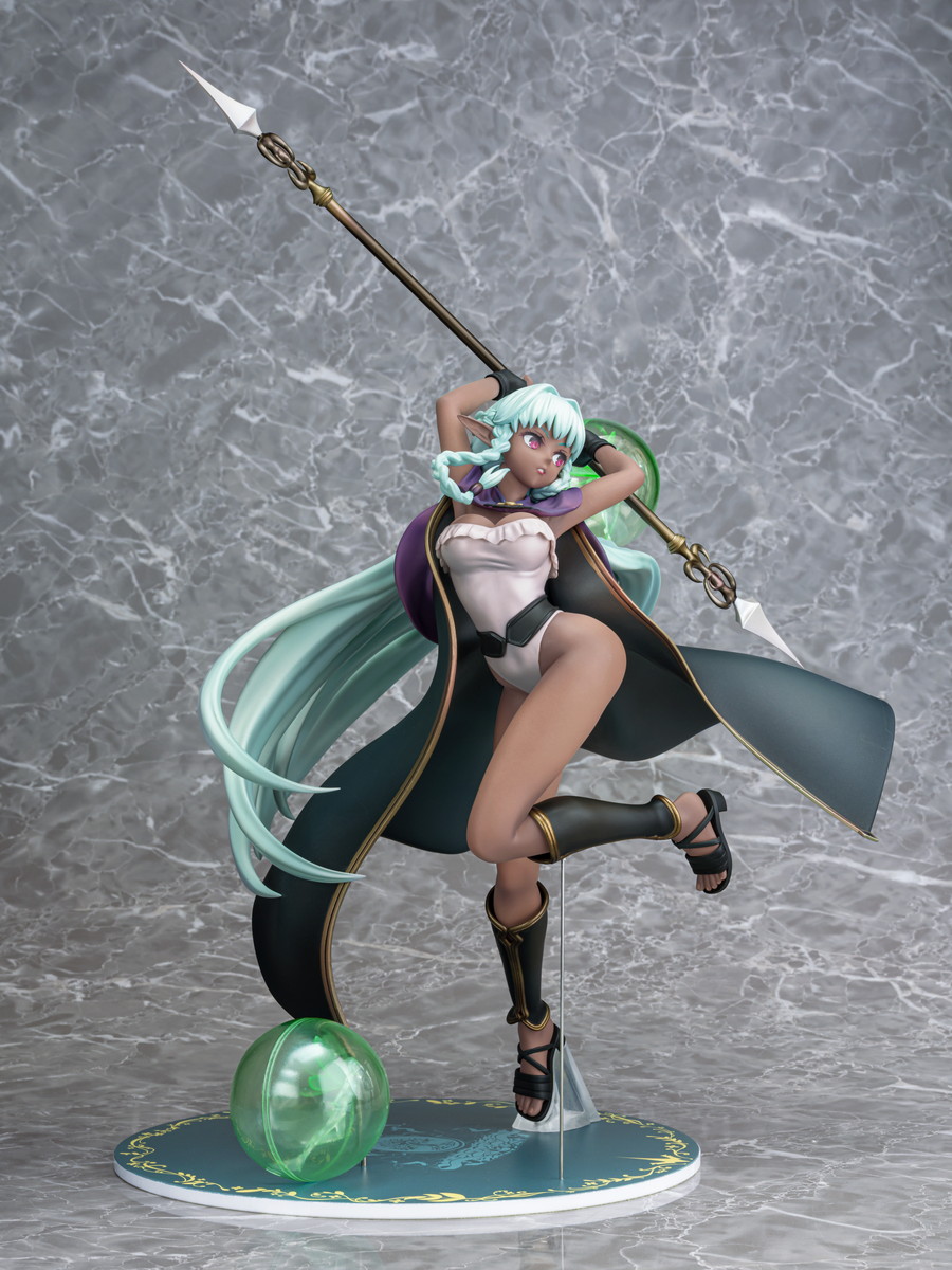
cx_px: 476
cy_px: 635
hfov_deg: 28.6
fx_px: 1870
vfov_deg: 37.5
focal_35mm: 51
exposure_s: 1/100
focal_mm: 64
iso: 200
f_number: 22
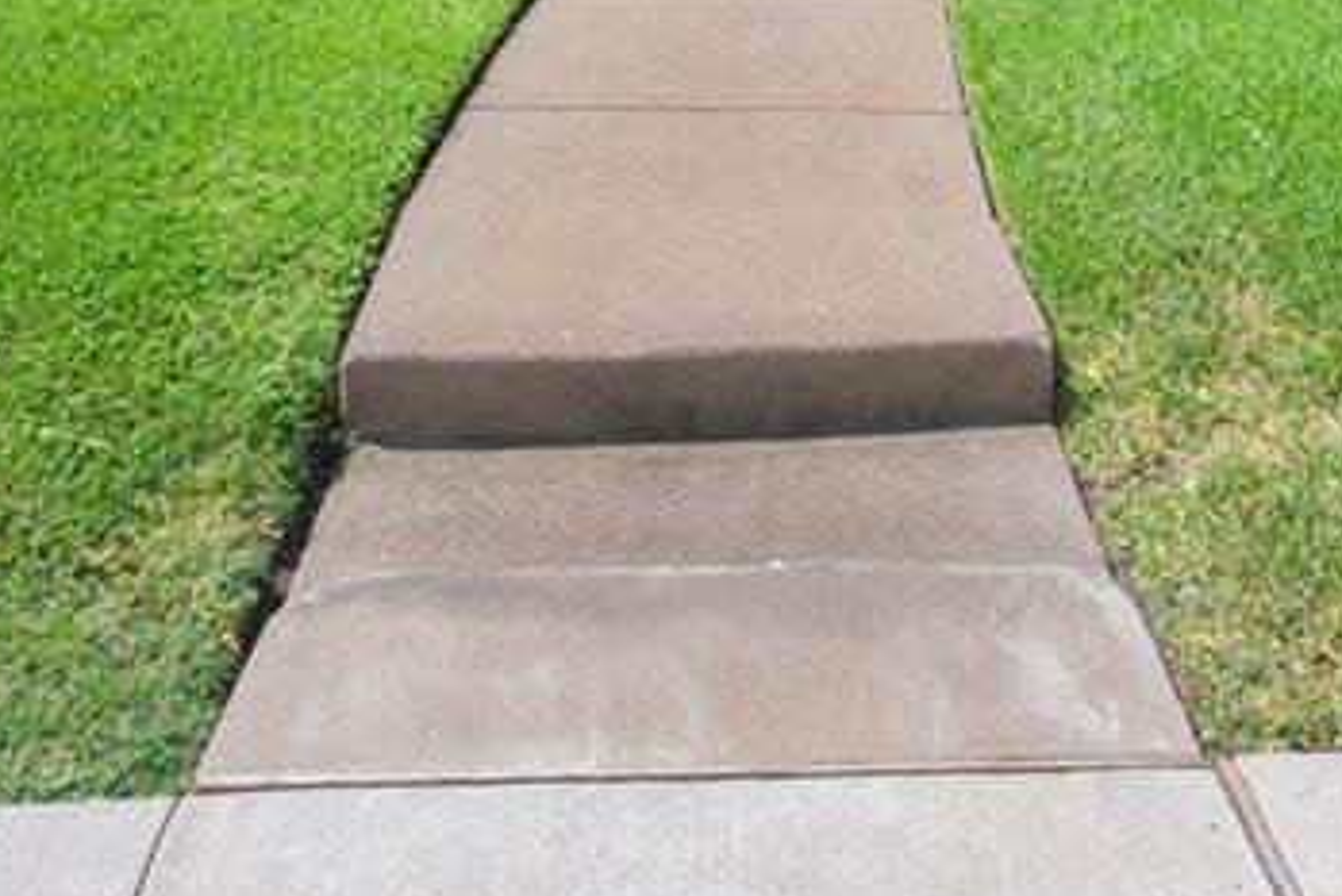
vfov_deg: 24.4
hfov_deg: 41.7
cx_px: 811
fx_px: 1753
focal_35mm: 47
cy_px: -325
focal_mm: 16
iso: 200
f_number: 18
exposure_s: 1/20
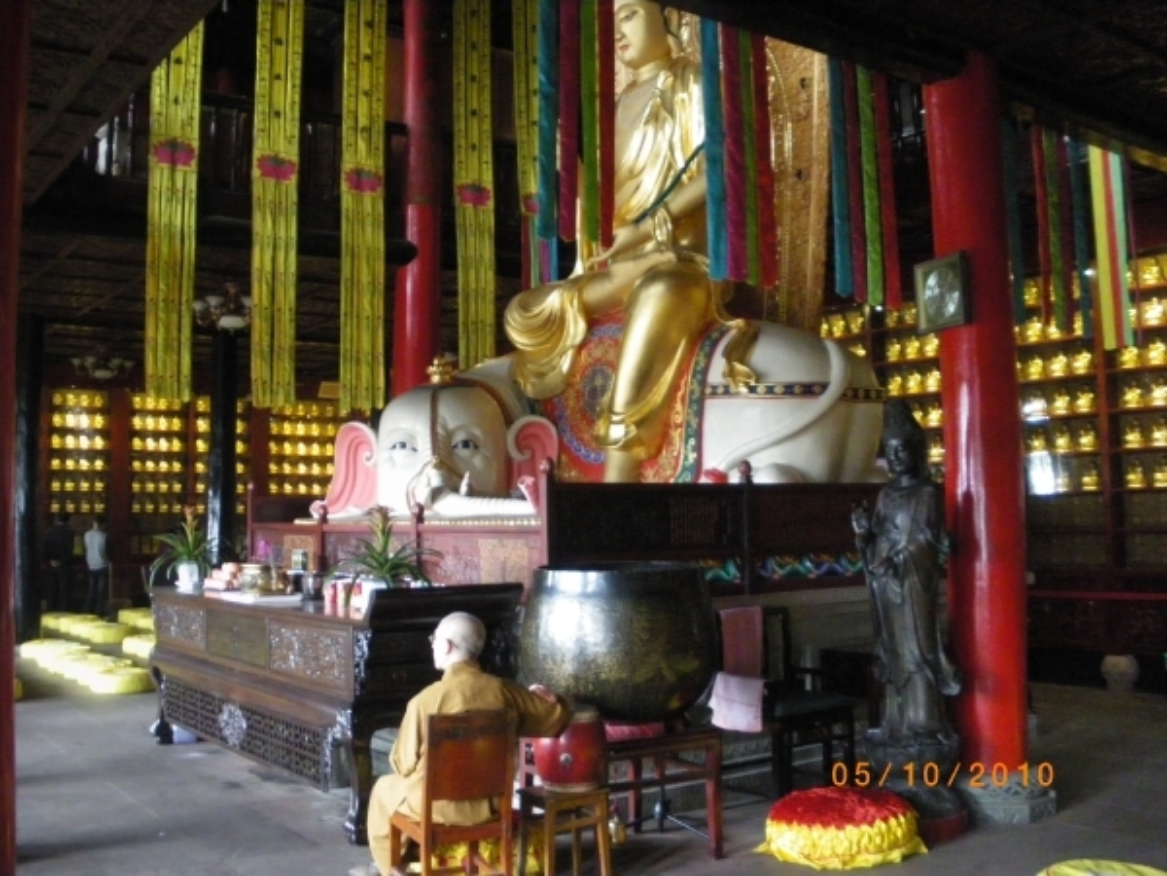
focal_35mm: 36
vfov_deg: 39.7
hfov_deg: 51.4
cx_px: 584
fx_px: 1214
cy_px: 438
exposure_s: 1/15
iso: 800
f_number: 3.5
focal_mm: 6.3
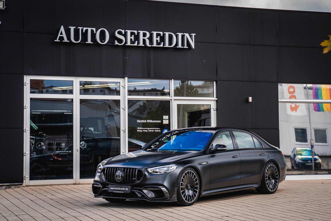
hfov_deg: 31.9
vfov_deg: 21.6
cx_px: 166
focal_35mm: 63
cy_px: 110
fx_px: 579
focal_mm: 63
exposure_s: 1/160
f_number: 5.6
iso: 400
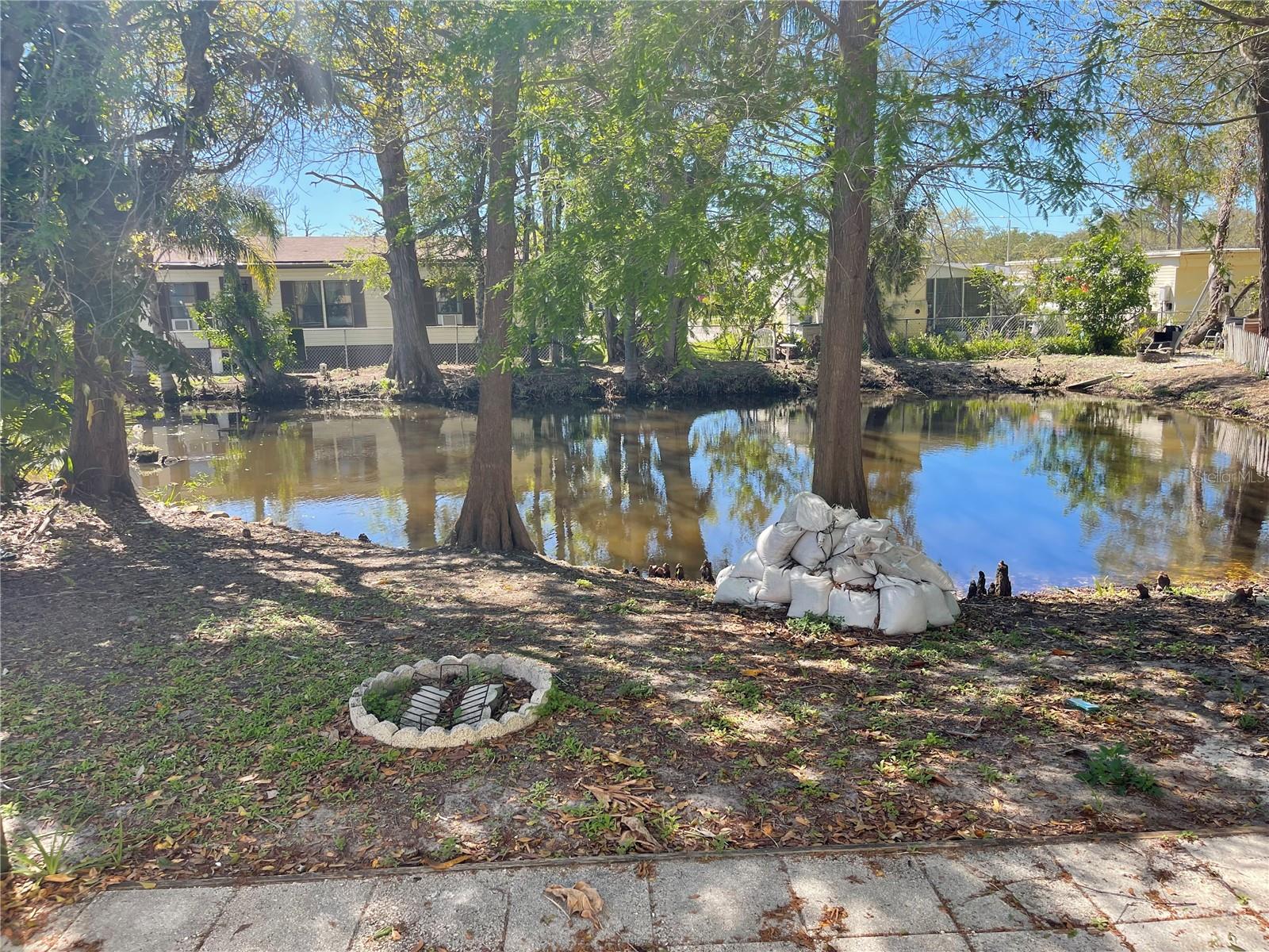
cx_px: 634
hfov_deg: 67.3
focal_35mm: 26
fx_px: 953
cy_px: 476
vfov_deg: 53.1
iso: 32
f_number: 1.6
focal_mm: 5.1
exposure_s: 1/930
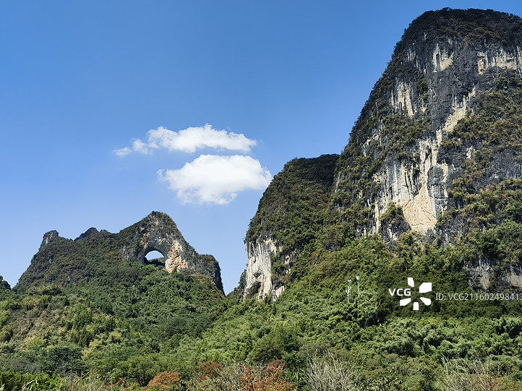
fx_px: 618
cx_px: 249
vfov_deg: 35.1
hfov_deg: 45.8
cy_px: 180
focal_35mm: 41
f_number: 1.9
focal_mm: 6.67
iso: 50
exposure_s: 1/3185
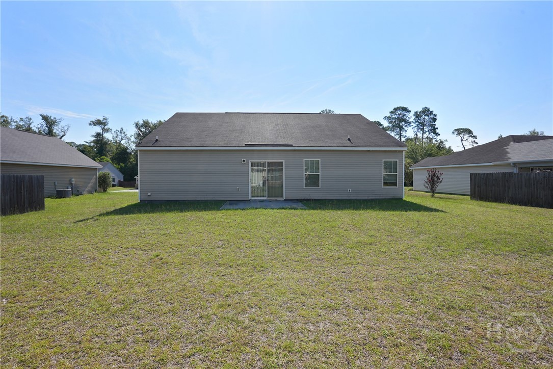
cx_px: 276
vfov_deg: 73.8
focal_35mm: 16
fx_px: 246
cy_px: 184
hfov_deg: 96.7
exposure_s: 1/400
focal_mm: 16
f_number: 10
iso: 320
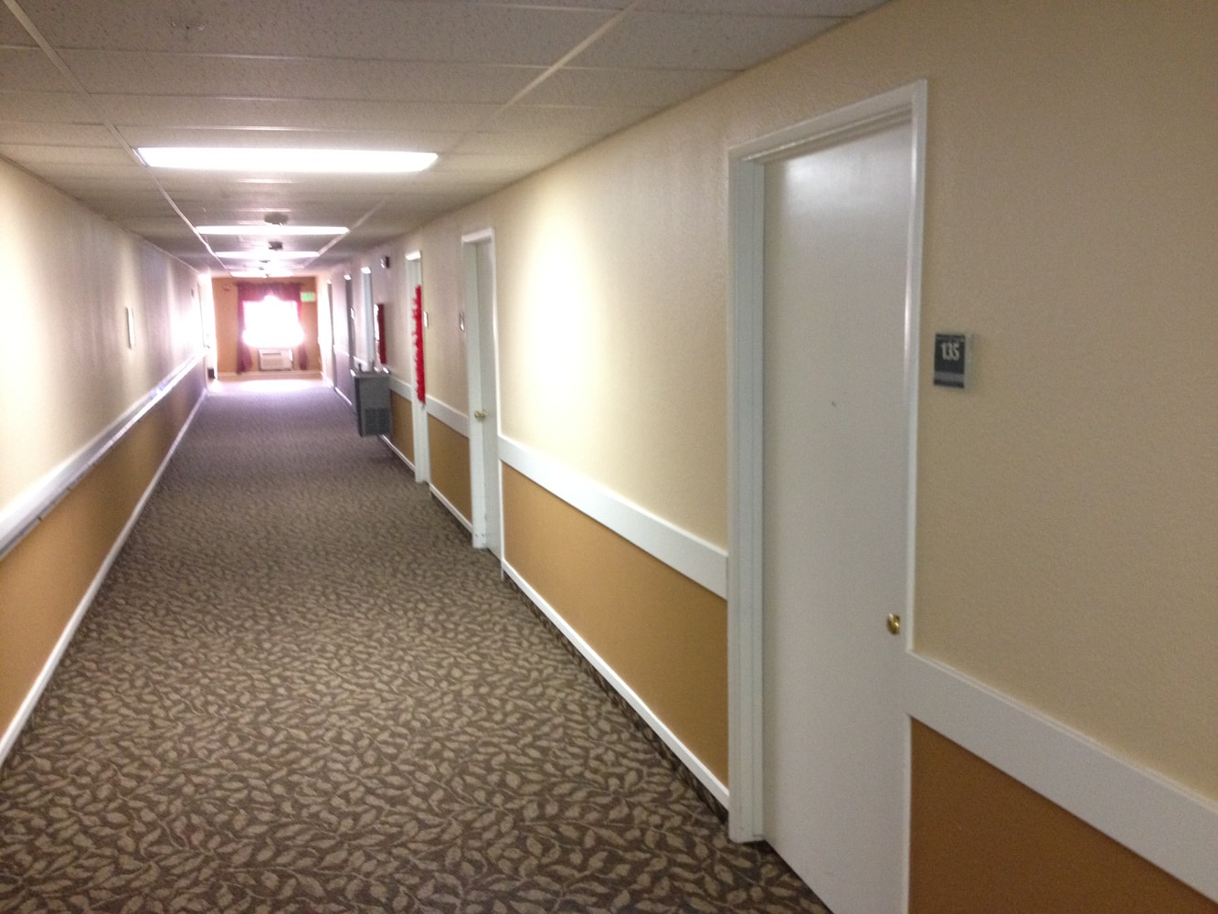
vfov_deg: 40.7
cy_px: 457
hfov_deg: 52.6
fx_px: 1232
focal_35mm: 35
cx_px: 609
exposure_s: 1/20
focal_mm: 4.28
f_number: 2.4
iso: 250
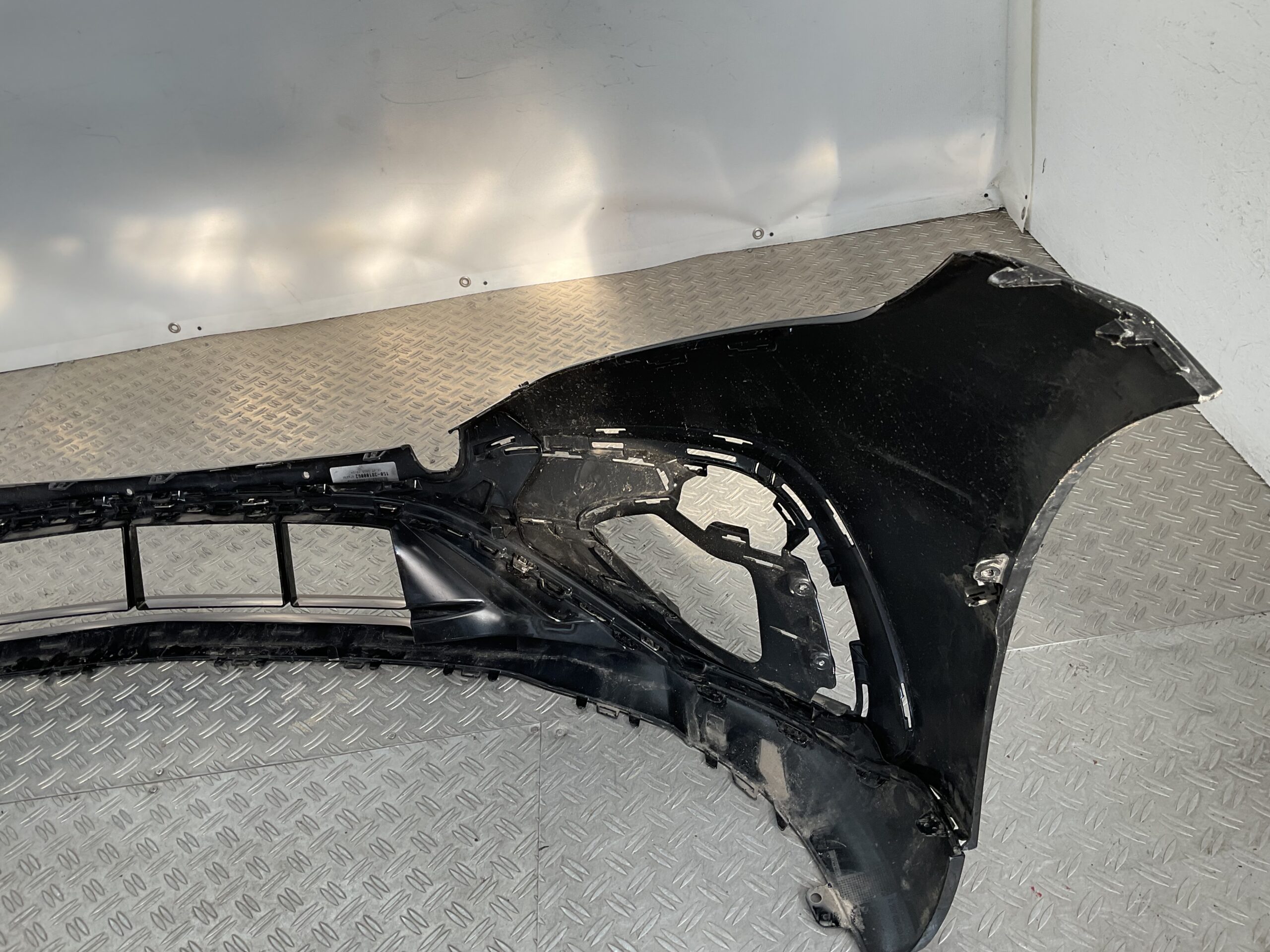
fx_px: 1064
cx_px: 635
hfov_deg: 61.7
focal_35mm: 29
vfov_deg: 48.2
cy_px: 476
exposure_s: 1/333
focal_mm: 3
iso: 16
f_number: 1.8
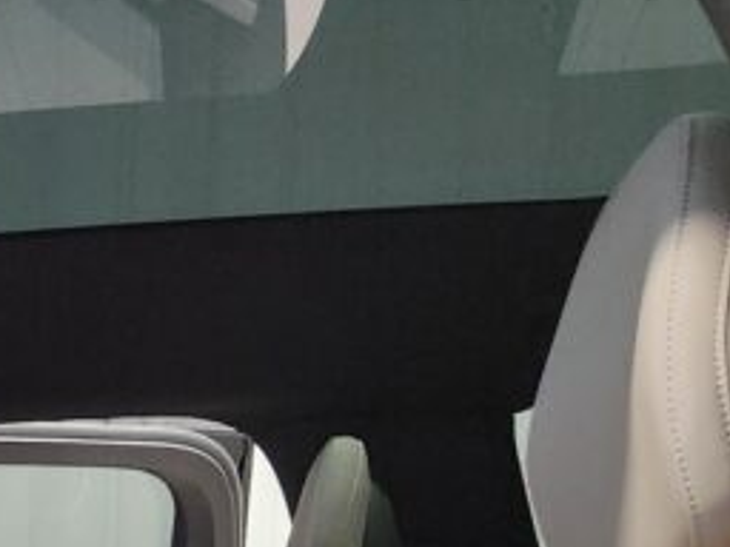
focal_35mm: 92
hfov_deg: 17.6
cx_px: -542
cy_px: 980
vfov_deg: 14.2
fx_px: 1940
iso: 500
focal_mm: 5.4
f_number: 1.8
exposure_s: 1/120
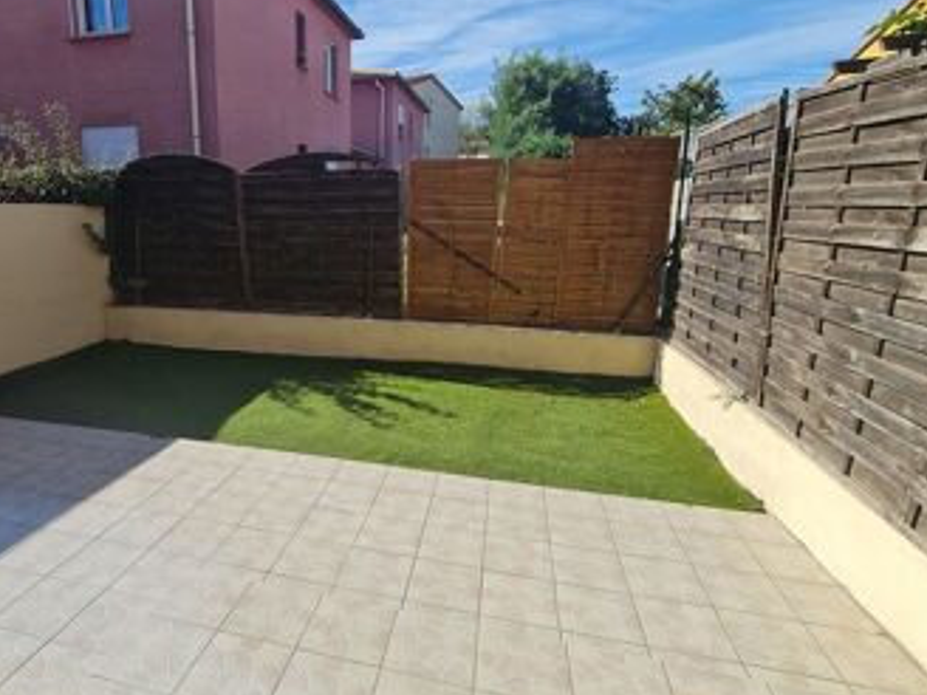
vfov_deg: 68.6
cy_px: 328
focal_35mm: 19
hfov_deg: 83.2
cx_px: 353
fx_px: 509
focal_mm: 2.2
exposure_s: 1/1472
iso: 50
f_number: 2.2
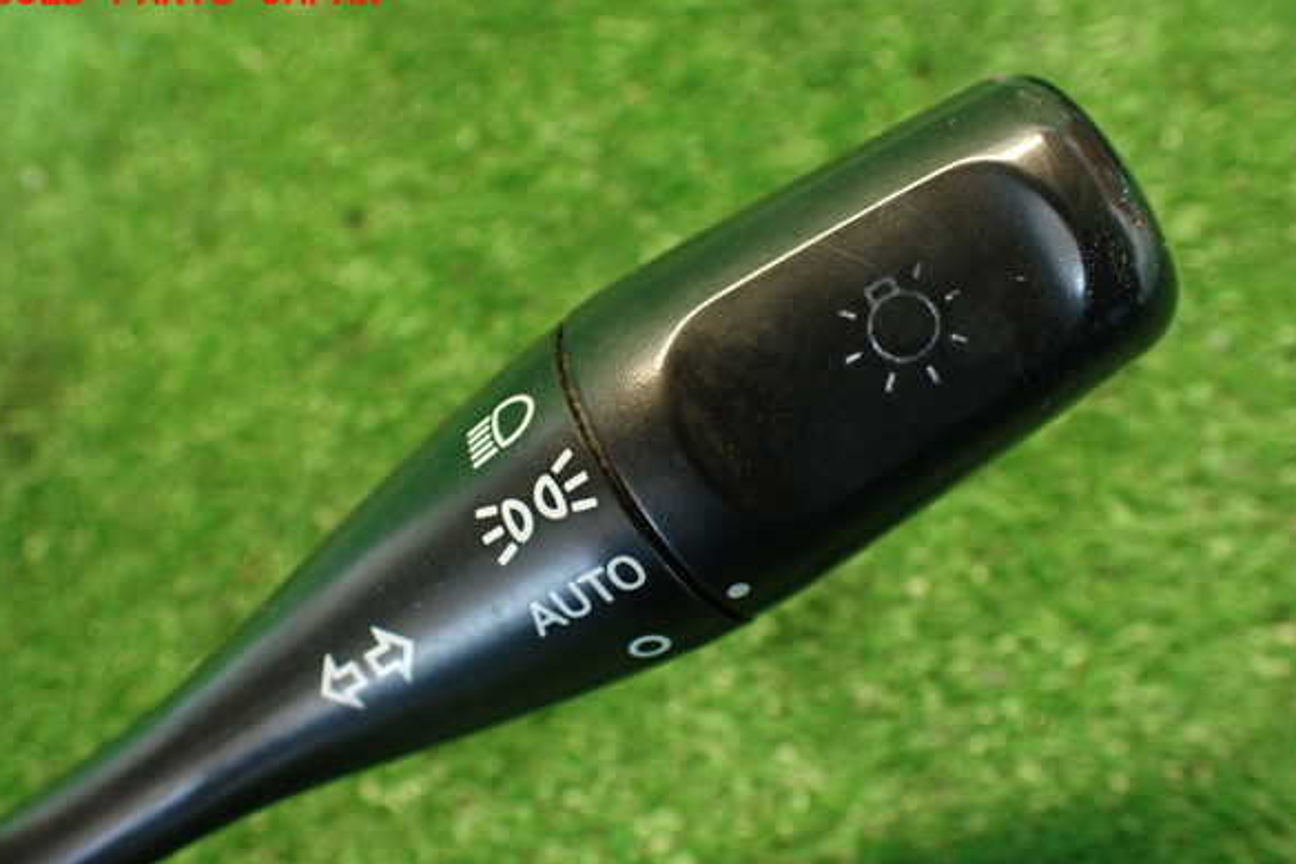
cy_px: 461
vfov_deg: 41.1
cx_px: 642
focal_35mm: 32
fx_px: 1152
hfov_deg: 58.7
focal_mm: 5.4
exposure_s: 1/30
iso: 400
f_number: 2.3
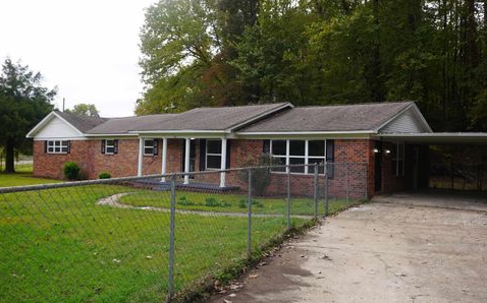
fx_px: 424
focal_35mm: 32
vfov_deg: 39.4
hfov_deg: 59.7
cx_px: 244
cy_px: 152
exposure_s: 1/200
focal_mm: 20
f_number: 5
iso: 100
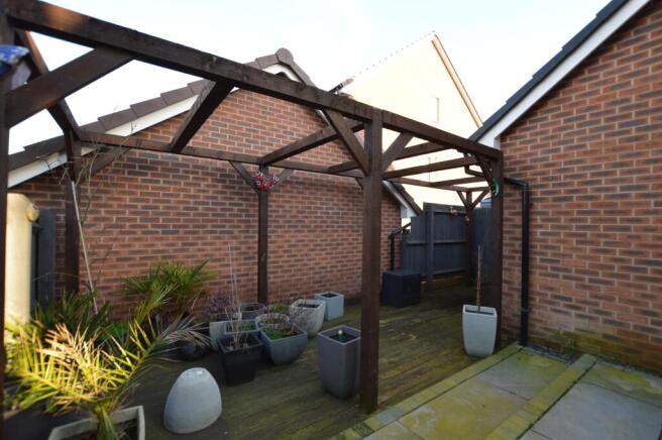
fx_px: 276
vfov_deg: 77.2
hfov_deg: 100.4
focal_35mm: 15
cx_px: 331
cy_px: 220
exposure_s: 1/60
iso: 100
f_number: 4
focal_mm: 10
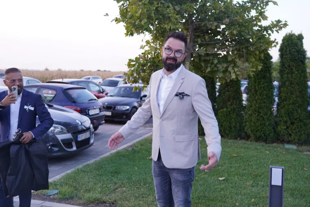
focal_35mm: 37
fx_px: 319
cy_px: 104
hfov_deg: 51.9
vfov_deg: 36.0
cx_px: 155
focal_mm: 37
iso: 800
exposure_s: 1/160
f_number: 4
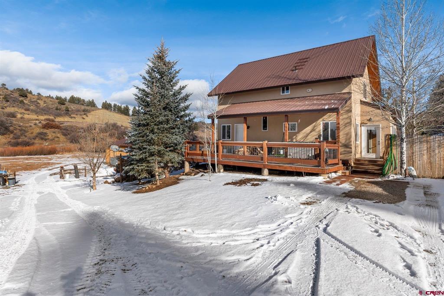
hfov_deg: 86.9
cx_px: 222
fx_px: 234
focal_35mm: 19
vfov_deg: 64.5
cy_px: 148
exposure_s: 1/1250
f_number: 8
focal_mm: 19
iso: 400
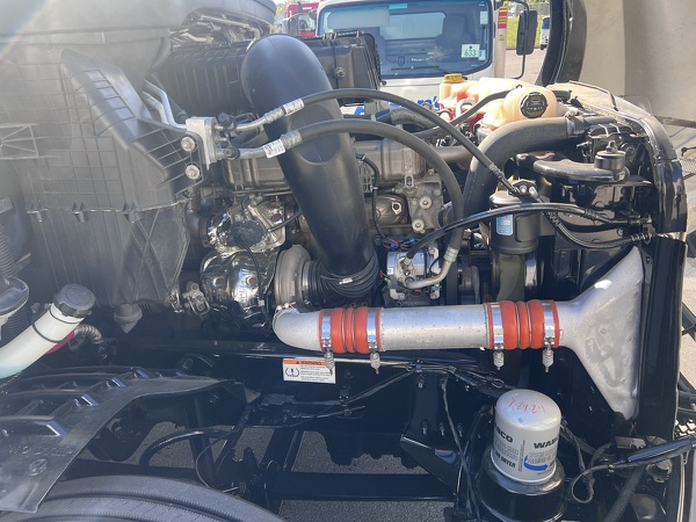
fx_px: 523
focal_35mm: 26
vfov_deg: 53.1
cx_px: 348
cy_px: 261
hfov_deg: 67.3
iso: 50
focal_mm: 5.7
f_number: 1.5
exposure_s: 1/448
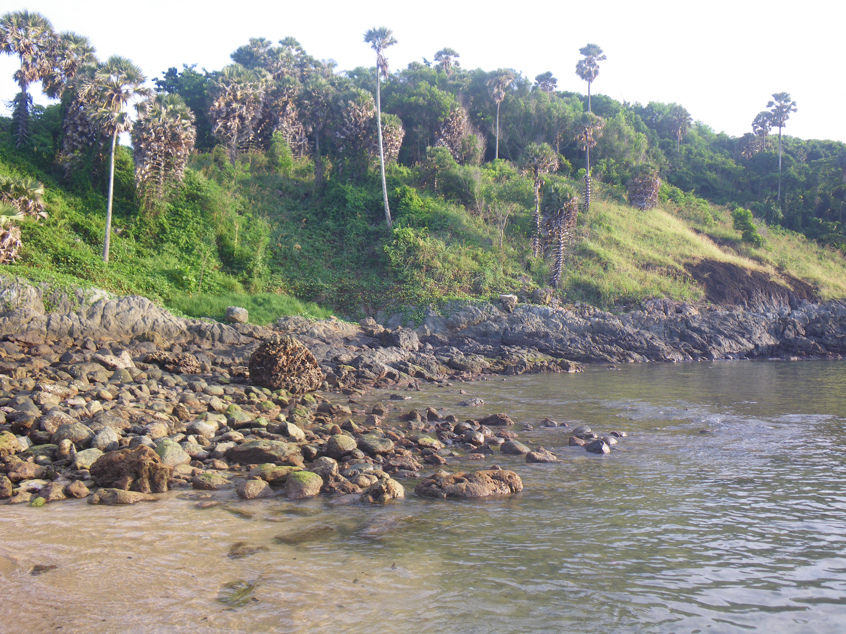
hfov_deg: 63.4
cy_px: 317
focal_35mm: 28
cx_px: 423
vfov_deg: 49.7
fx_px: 684
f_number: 4.2
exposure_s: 1/60
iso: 50
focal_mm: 5
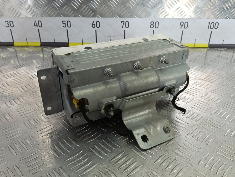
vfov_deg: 49.8
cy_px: 91
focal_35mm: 28
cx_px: 117
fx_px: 190
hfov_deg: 63.4
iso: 143
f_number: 1.6
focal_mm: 4.11
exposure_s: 1/100
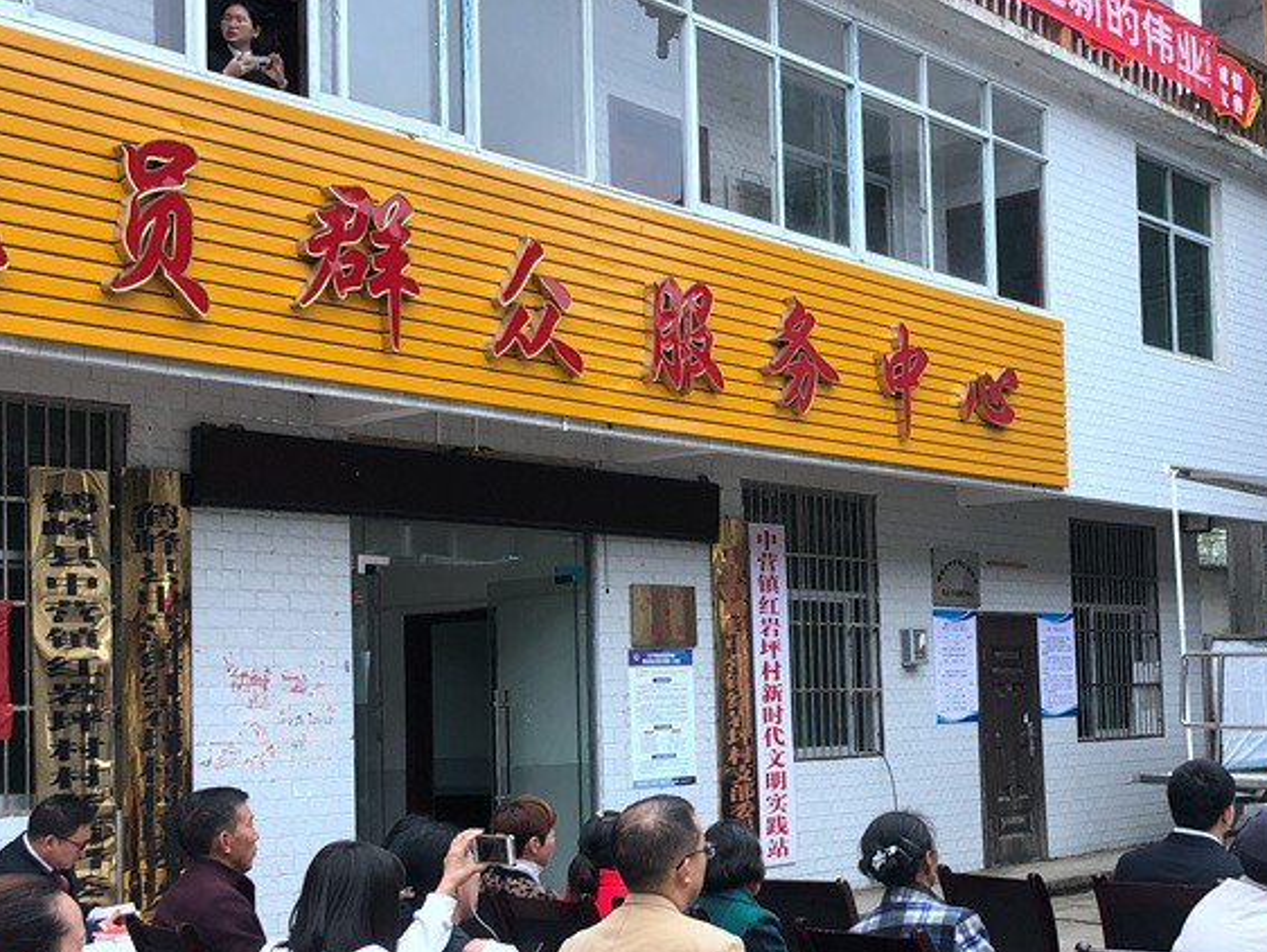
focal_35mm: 51
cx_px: 900
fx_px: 1867
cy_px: 609
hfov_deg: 36.9
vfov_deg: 28.5
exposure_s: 1/308
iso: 20
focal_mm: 3.99
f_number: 1.8
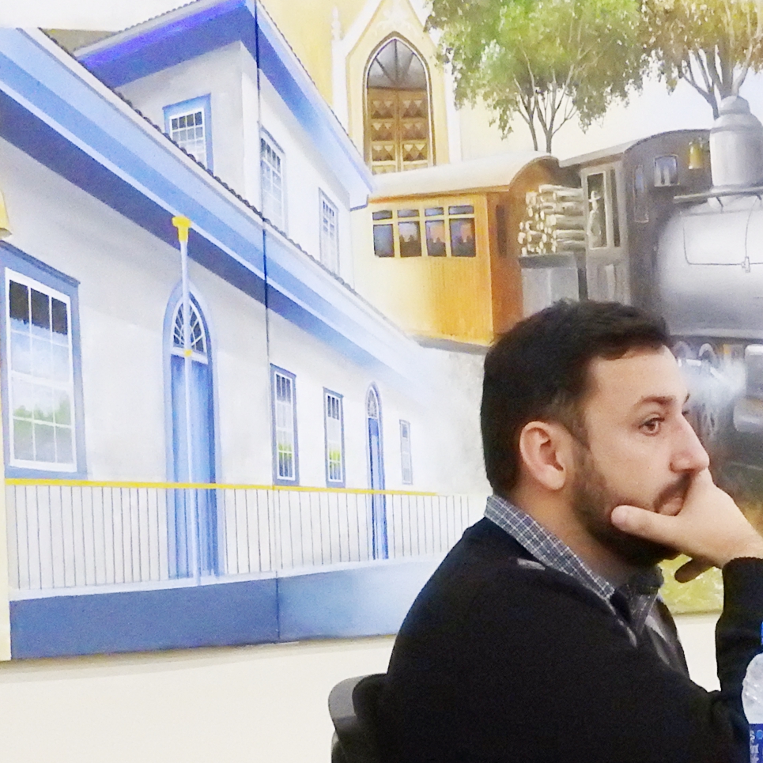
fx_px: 7282
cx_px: 637
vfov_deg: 6.0
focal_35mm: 292
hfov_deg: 6.0
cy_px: 659
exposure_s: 1/30
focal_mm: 24.2
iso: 1600
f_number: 5
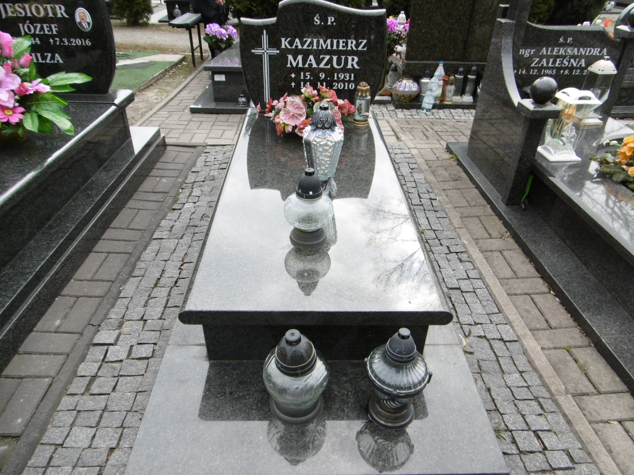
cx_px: 317
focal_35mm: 24
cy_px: 238
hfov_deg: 71.6
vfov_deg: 56.8
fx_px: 440
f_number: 3.1
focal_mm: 4.3
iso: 100
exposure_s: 1/320
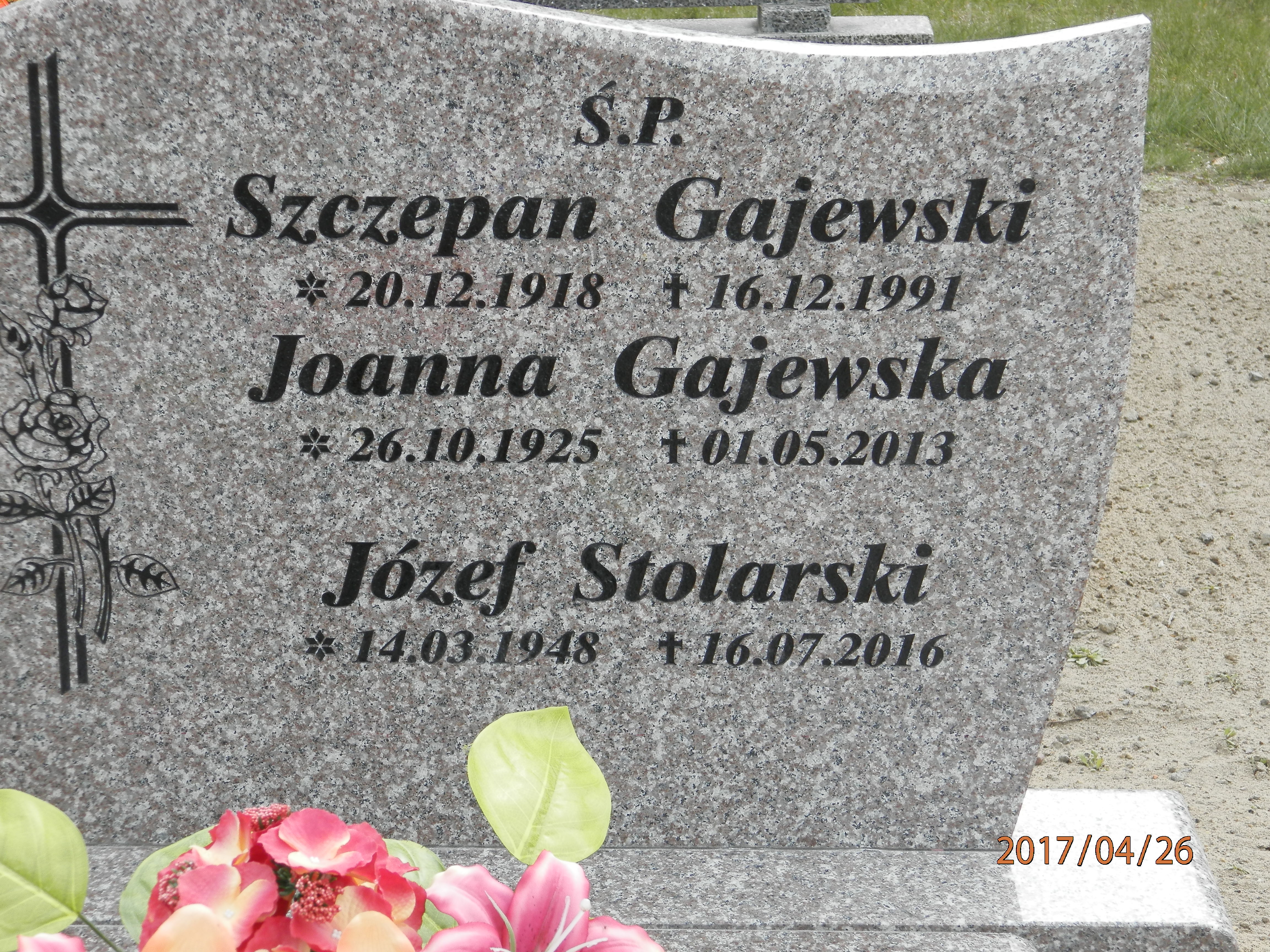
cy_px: 476
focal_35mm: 82
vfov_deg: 18.0
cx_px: 635
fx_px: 3008
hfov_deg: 23.8
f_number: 4.2
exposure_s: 1/200
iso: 80
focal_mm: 14.6
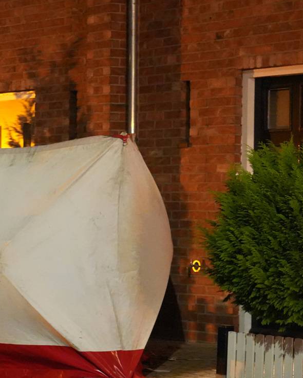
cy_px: 248
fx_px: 1479
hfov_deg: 11.5
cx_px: -66
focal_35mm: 132
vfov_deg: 14.6
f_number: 4
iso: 12800
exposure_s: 1/20
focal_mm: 54
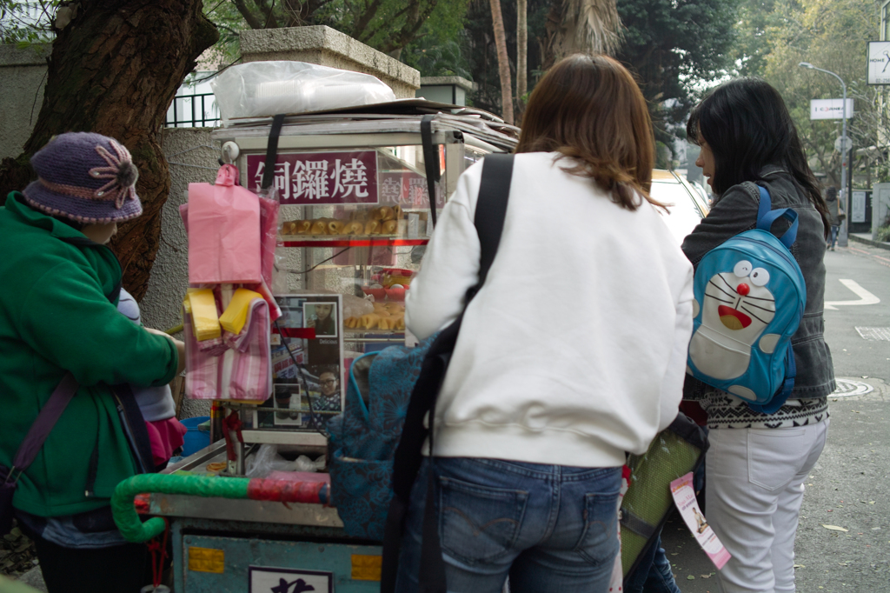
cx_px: 445
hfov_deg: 47.4
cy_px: 296
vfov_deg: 32.6
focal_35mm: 41
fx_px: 1013
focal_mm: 24.2
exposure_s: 1/160
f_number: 2.8
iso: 100
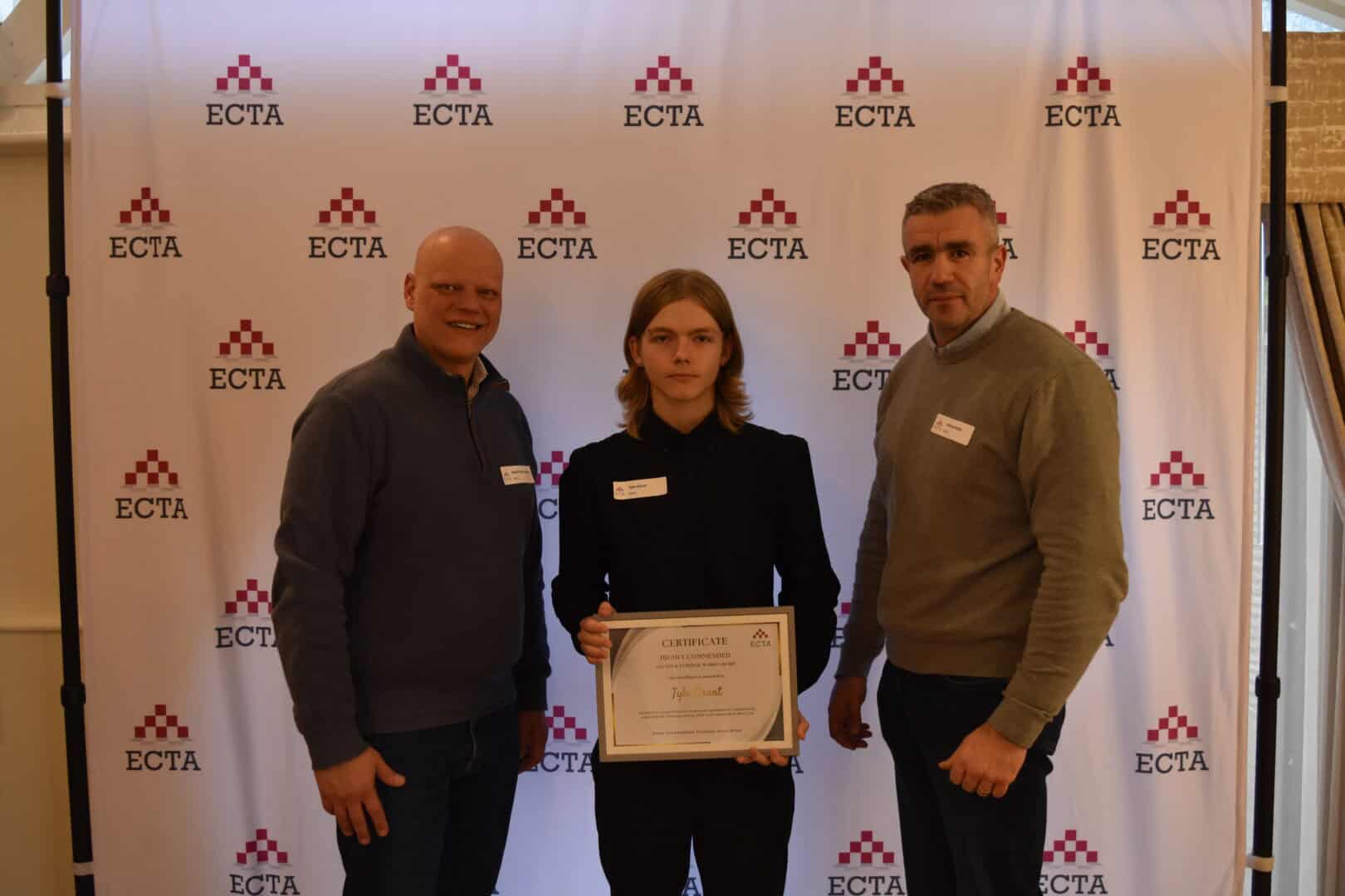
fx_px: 1289
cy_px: 448
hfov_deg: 55.1
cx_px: 672
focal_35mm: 34
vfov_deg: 38.4
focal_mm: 23
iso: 1100
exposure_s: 1/60
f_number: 4
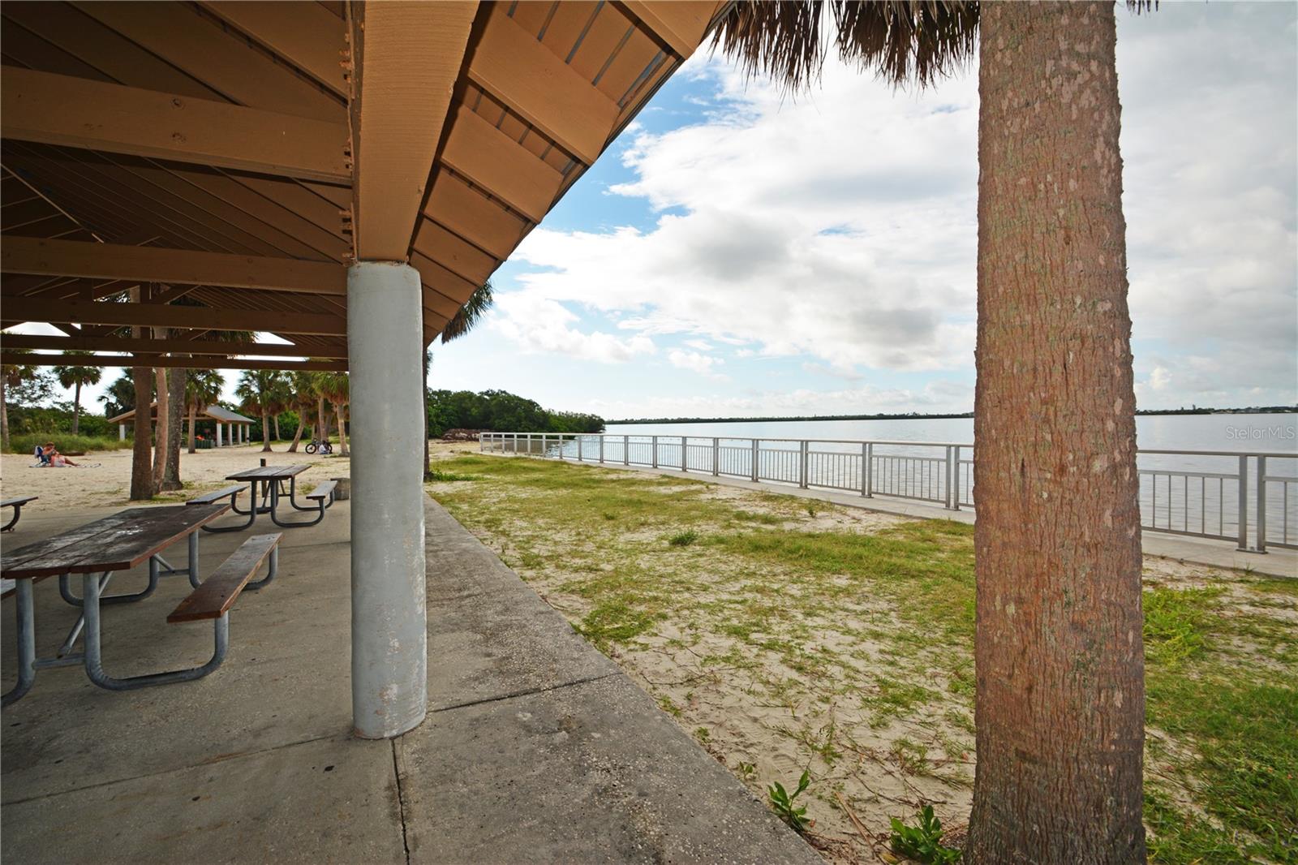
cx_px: 649
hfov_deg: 100.4
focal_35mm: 15
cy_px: 432
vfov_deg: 77.3
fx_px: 541
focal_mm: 10
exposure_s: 1/200
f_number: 10
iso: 100
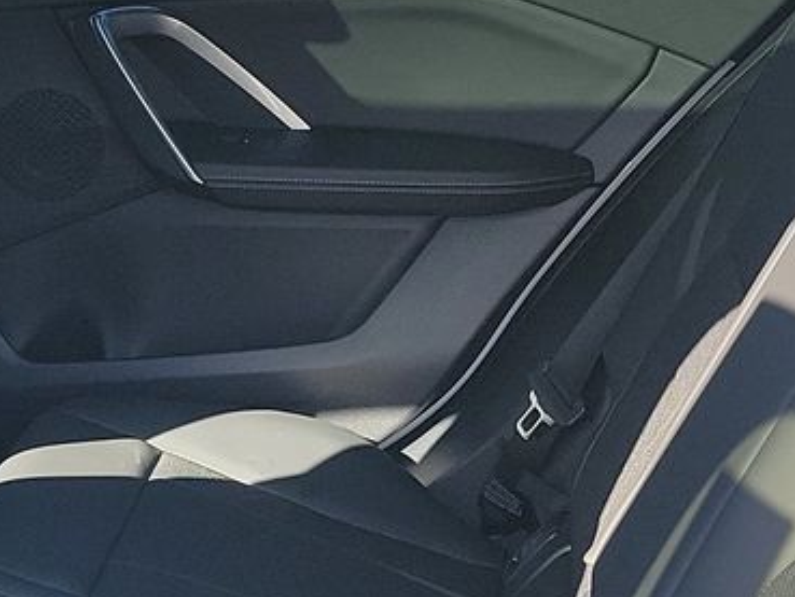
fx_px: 2389
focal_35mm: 104
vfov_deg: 14.1
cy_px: 489
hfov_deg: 18.4
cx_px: 19
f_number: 1.8
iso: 63
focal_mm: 6.7
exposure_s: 1/119
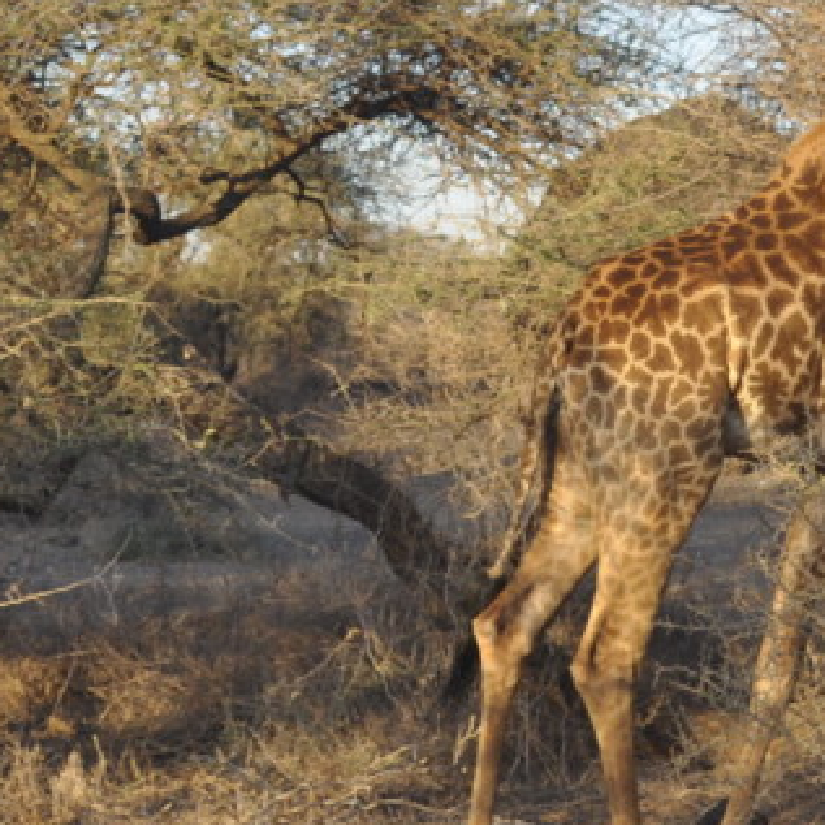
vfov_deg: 9.5
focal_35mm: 185
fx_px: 4988
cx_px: 791
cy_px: 409
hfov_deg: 9.4
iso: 200
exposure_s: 1/250
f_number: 7.1
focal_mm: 36
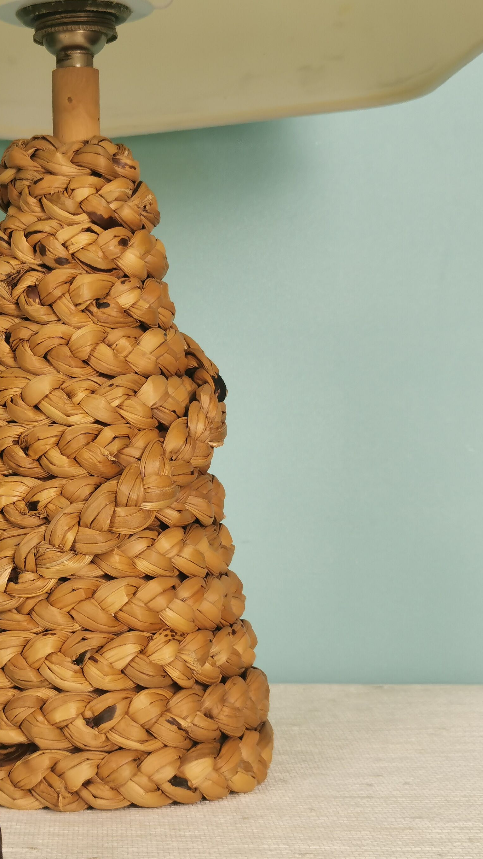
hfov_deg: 16.9
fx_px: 1594
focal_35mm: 70
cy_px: 429
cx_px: 26
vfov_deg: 30.2
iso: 80
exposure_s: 1/100
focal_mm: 5.58
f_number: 1.8
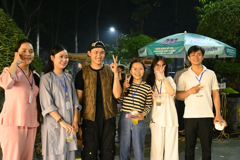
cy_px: 80
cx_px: 120
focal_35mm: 40
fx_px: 266
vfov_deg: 33.3
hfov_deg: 48.5
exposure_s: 1/250
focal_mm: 40
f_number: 5.6
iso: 25600
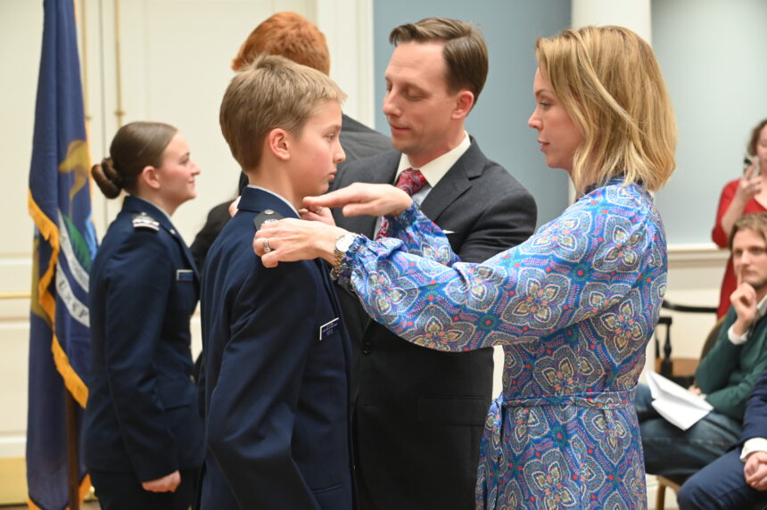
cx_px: 384
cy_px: 255
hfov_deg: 28.9
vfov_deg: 19.4
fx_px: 1490
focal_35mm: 70
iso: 3200
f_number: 5
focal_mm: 70
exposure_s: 1/125
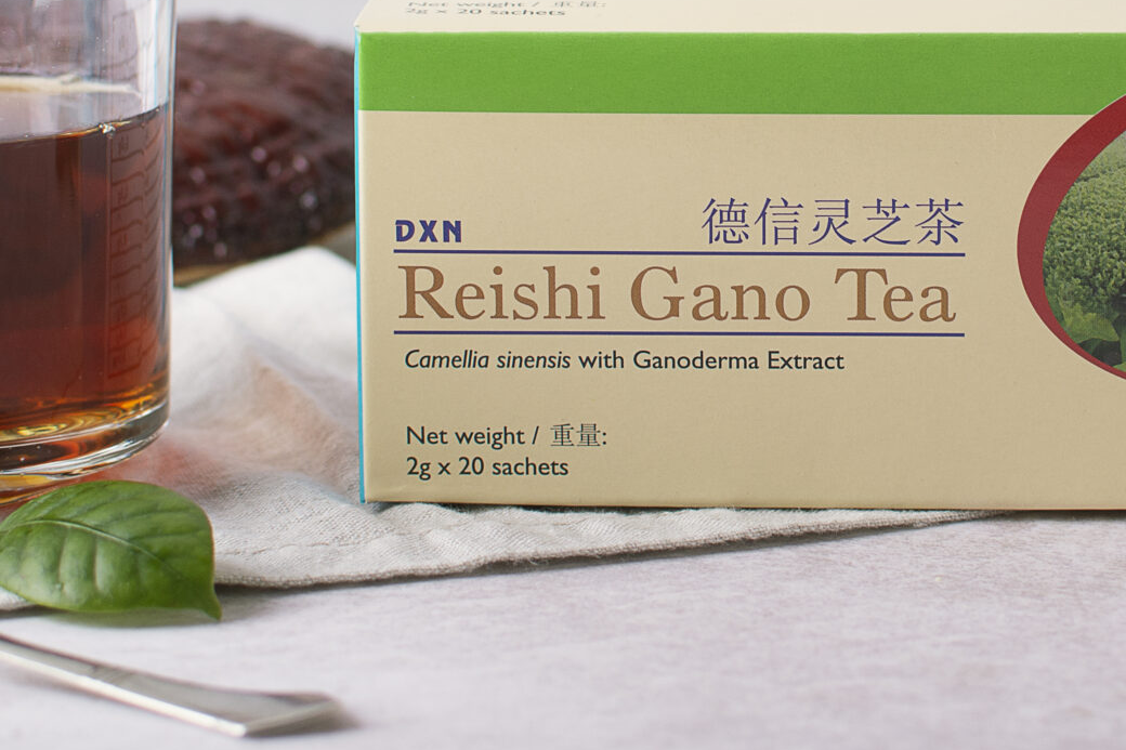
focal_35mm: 129
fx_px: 4041
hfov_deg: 15.8
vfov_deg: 10.5
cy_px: -45
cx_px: 823
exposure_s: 1/160
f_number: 4
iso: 200
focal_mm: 35
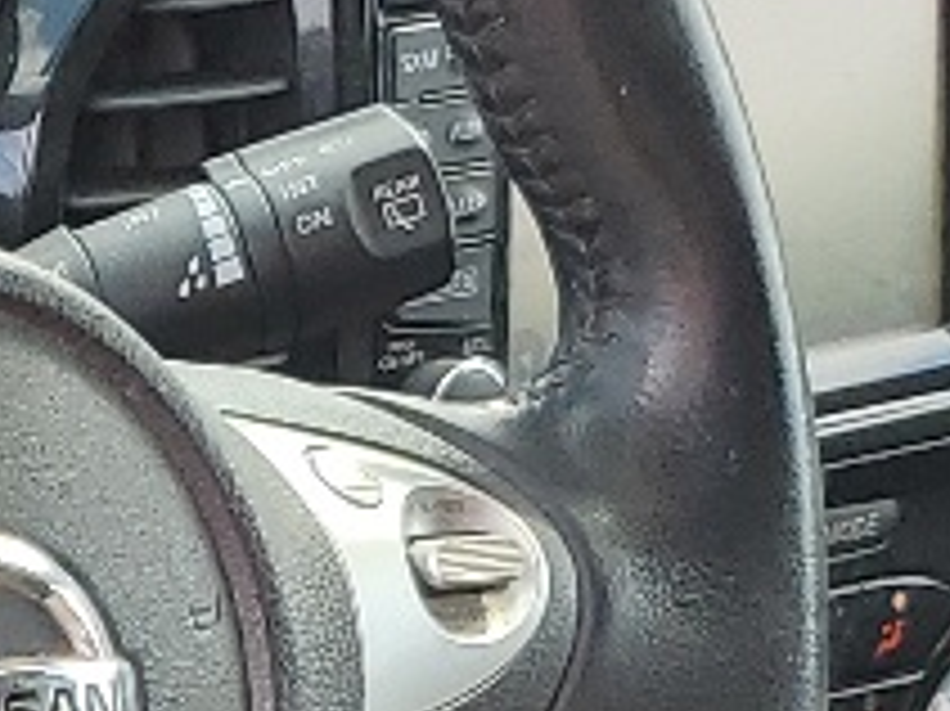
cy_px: 1422
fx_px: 5403
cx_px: -576
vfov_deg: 7.3
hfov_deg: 9.7
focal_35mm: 197
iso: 50
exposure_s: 1/278
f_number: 1.5
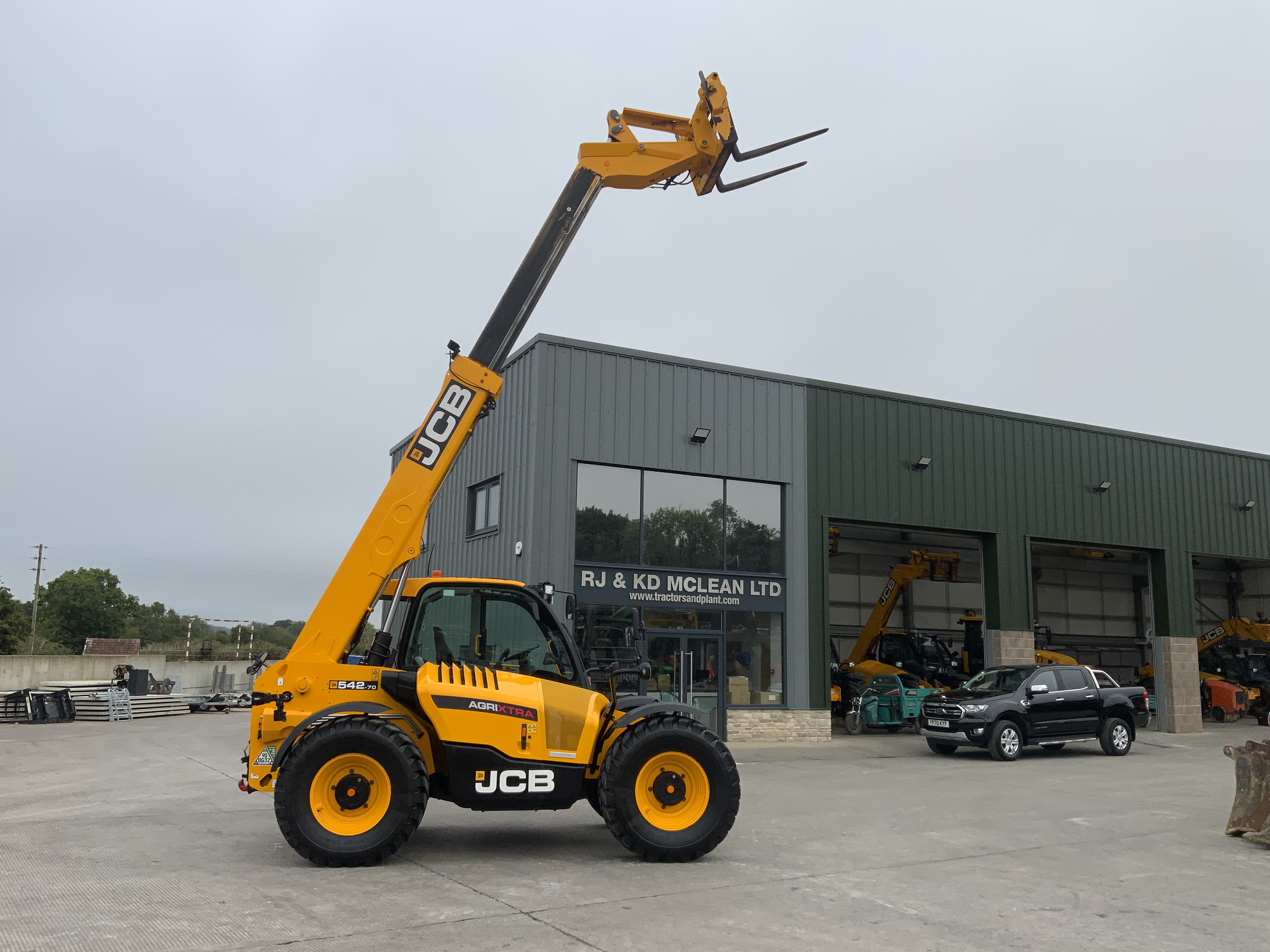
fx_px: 1064
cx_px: 635
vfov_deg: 48.2
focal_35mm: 29
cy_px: 476
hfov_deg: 61.7
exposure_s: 1/514
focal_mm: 3
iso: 16
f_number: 1.8
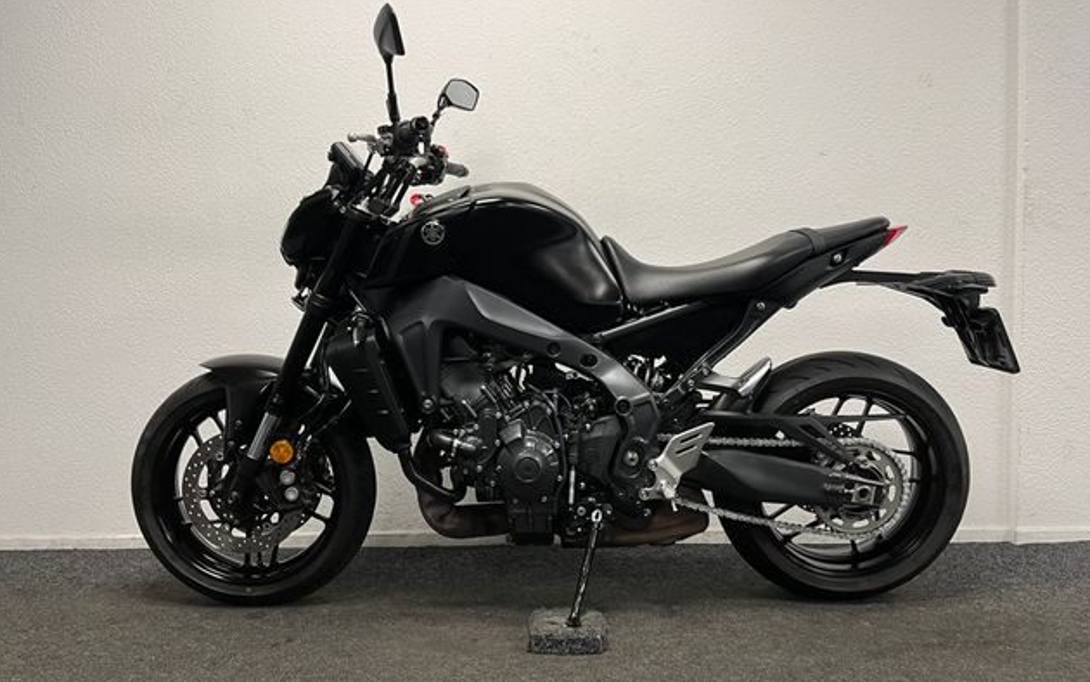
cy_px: 364
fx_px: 832
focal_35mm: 28
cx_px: 547
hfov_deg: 66.5
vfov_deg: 44.5
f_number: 1.6
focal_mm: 5.1
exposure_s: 1/50
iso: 80
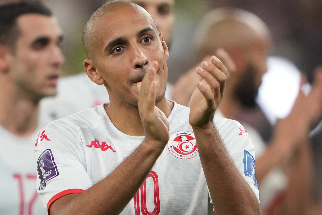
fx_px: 6672
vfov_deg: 1.8
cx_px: 149
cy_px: 104
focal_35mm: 746
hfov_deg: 2.8
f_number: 2.8
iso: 1250
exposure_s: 1/1250
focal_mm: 400
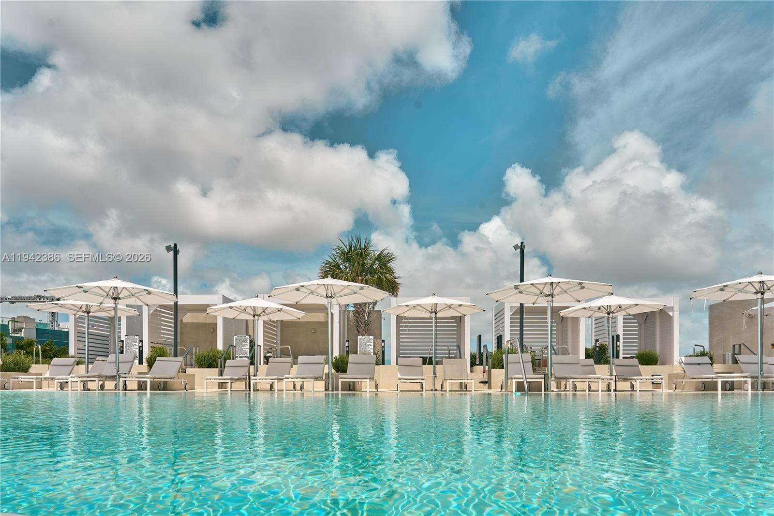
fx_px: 516
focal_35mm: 24
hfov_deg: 73.8
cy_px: 258
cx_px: 387
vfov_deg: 53.1
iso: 125
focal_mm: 24
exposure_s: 1/640
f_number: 10
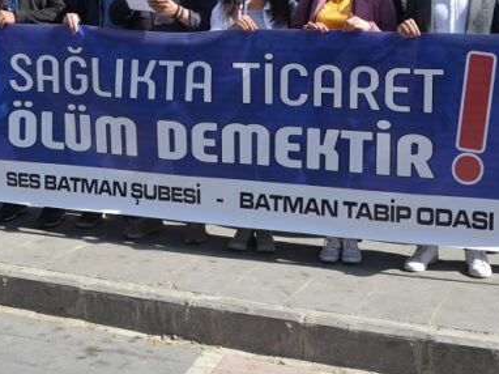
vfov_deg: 24.7
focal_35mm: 58
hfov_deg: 33.2
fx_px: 836
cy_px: 61
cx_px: 222
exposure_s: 1/160
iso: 100
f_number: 6.3
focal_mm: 20
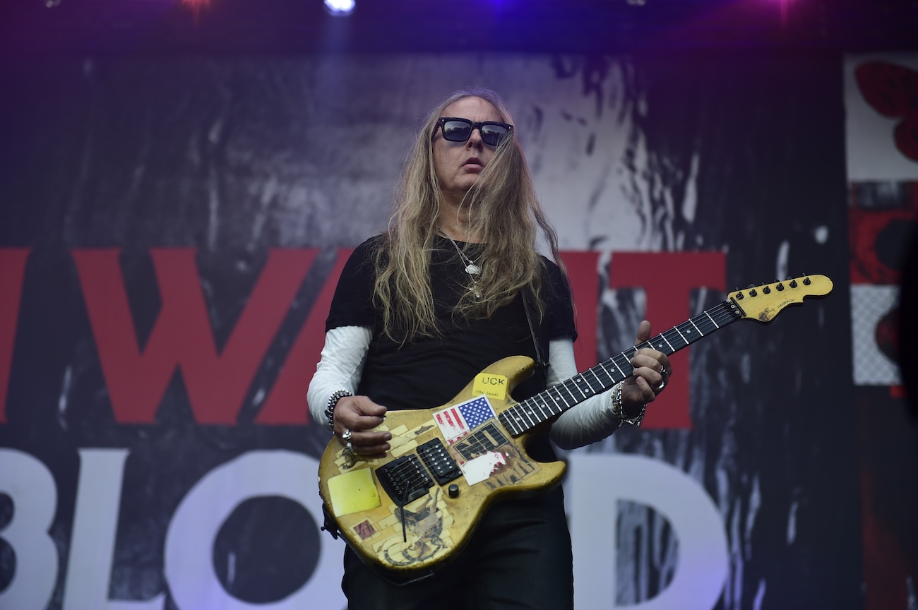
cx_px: 459
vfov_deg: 19.4
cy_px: 305
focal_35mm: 70
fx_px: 1783
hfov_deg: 28.9
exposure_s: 1/800
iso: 800
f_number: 2.8
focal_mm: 70
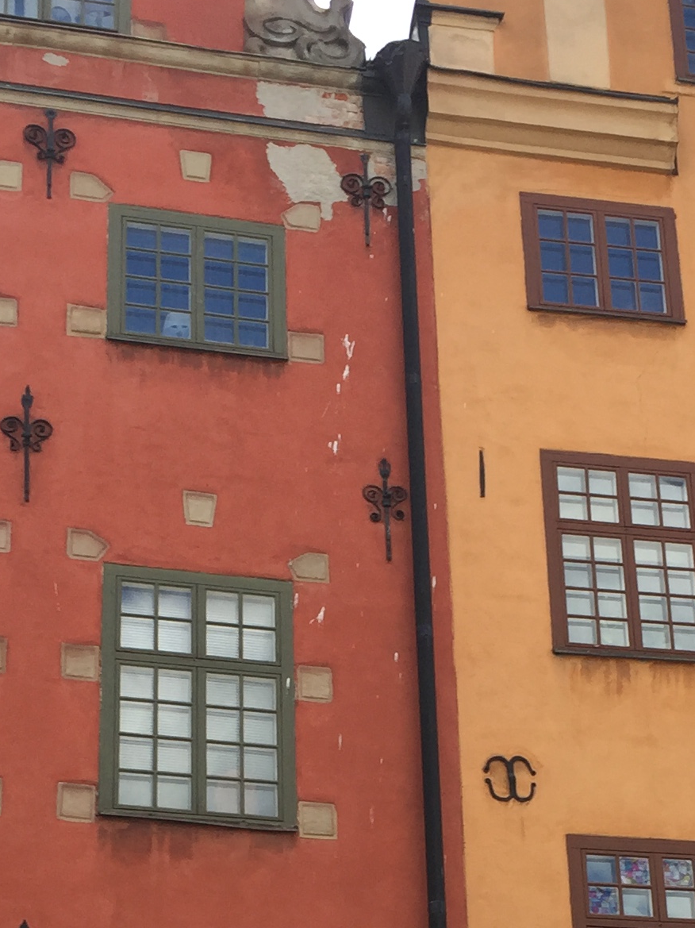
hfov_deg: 18.2
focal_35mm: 81
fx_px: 2170
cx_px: 376
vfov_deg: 23.1
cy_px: 928
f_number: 2.2
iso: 32
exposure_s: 1/565
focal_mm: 4.15
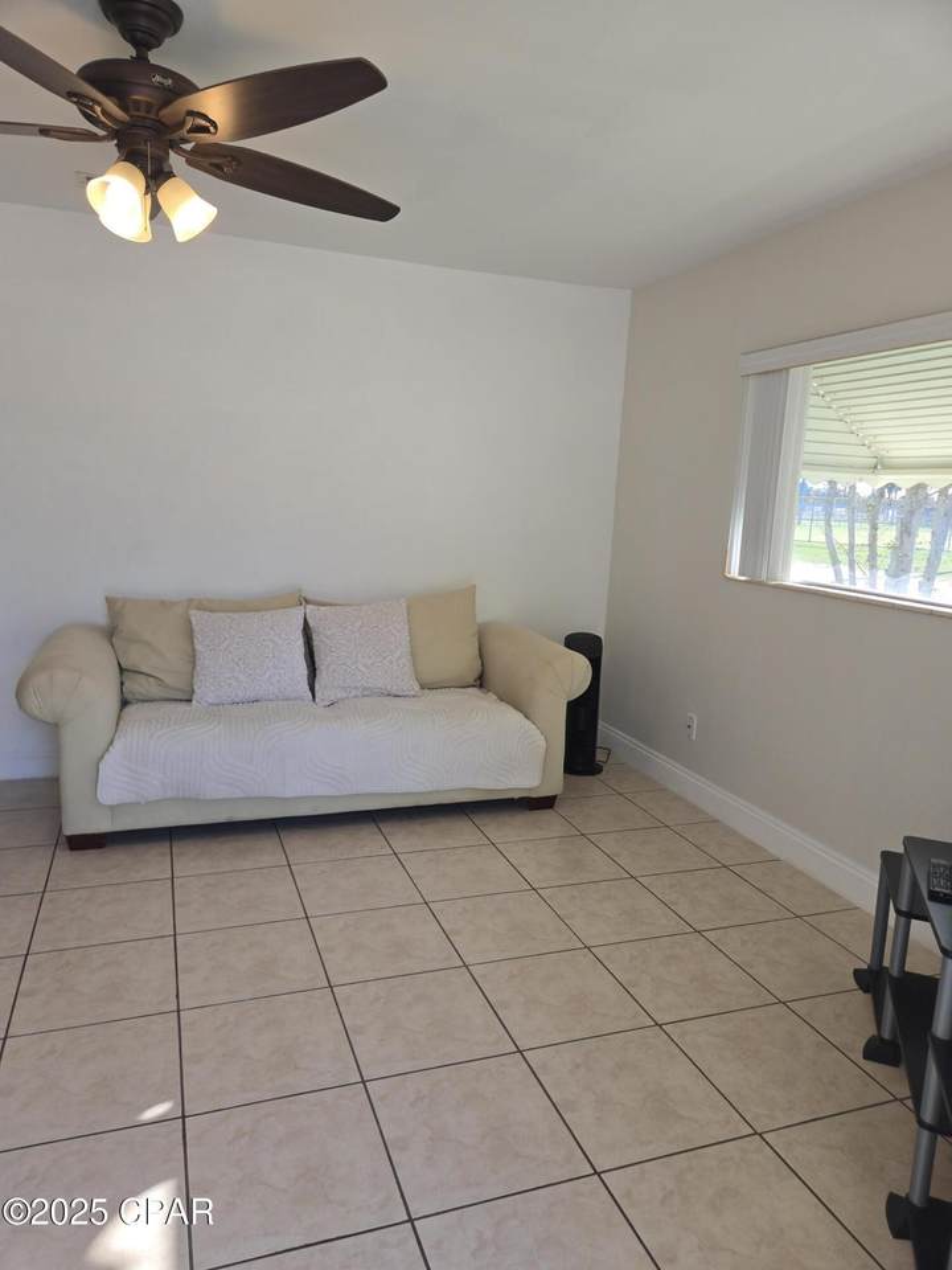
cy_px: 635
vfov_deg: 73.9
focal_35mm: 23
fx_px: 843
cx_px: 476
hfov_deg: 58.9
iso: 32
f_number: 1.8
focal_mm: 5.4
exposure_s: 1/120
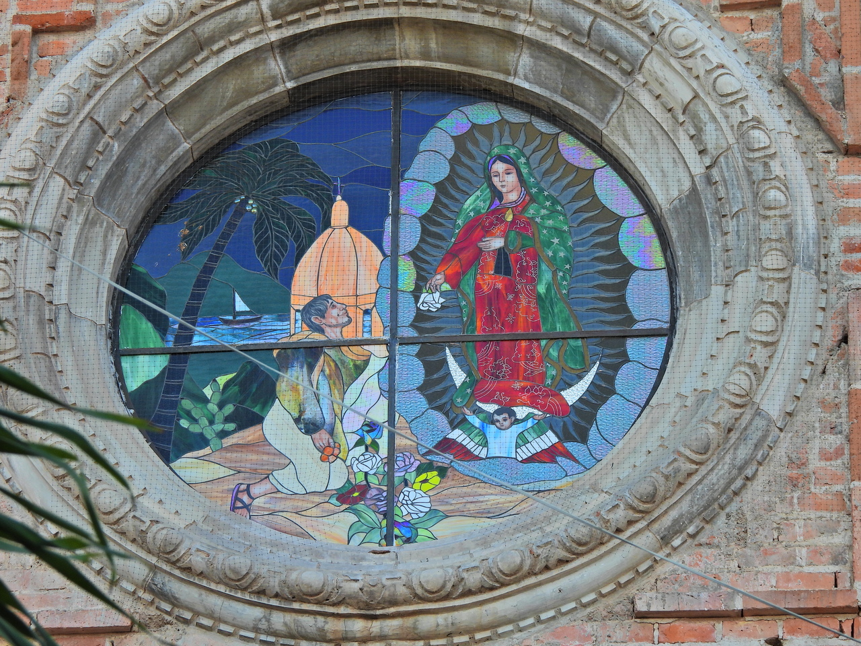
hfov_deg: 8.2
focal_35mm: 240
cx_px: 430
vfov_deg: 6.2
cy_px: 323
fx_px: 5969
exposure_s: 1/160
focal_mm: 42.8
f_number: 4.5
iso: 100
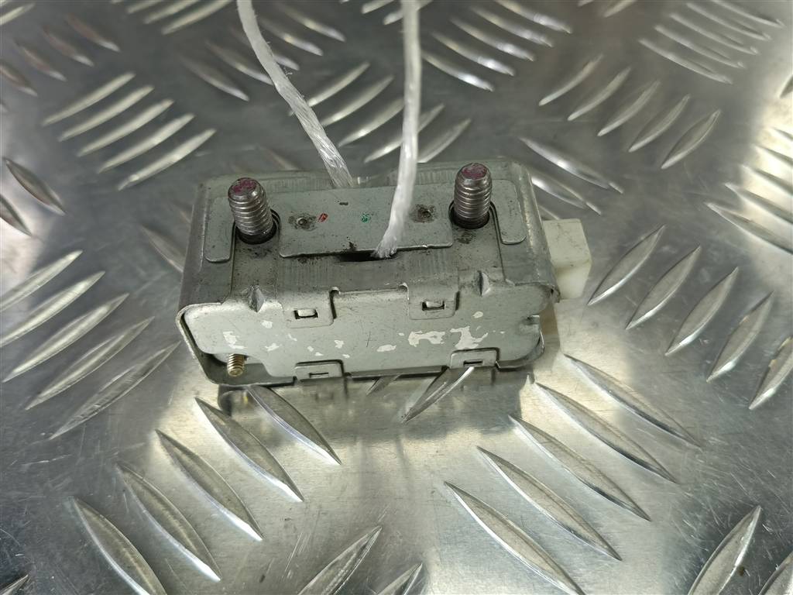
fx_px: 619
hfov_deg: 65.3
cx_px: 396
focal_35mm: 27
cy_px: 298
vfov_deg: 51.4
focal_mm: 4.11
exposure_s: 1/100
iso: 140
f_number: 1.6
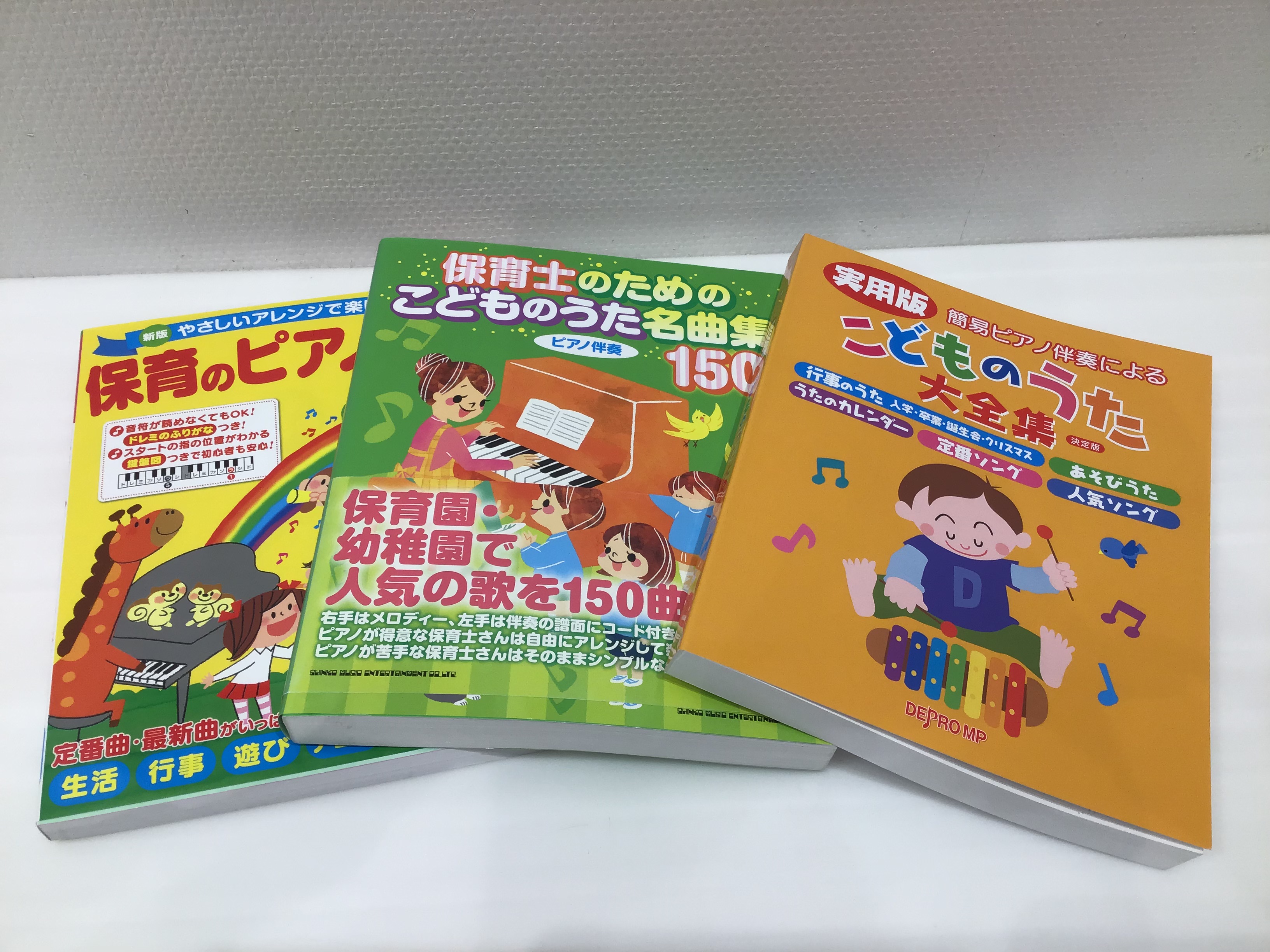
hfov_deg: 58.4
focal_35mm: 31
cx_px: 635
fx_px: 1137
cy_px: 476
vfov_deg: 45.4
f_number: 2.4
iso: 25
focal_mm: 3.3
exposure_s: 1/60
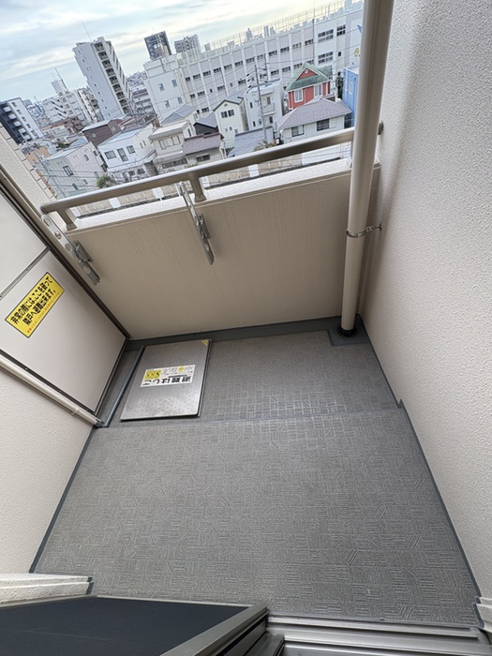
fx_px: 265
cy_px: 328
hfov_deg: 85.7
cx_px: 246
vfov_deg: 102.1
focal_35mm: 14
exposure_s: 1/129
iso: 64
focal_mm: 2.22
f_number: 2.2
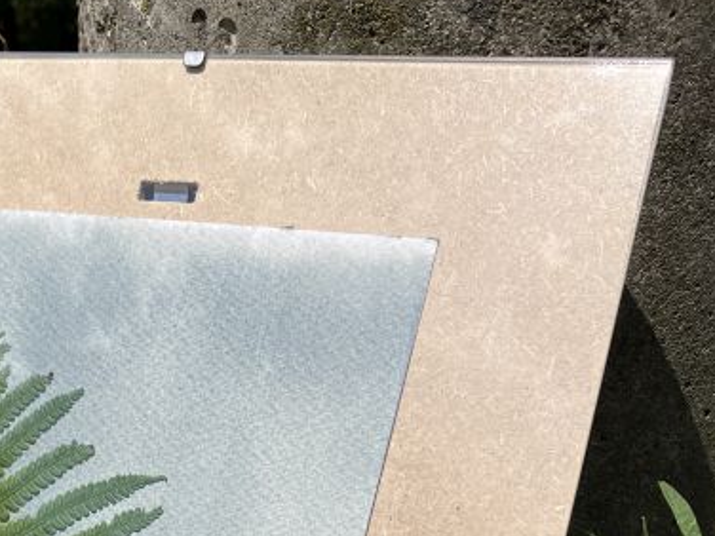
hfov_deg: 28.4
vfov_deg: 20.0
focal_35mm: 67
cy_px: 707
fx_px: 1384
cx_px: 151
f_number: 1.8
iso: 32
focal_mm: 3.99
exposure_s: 1/4878
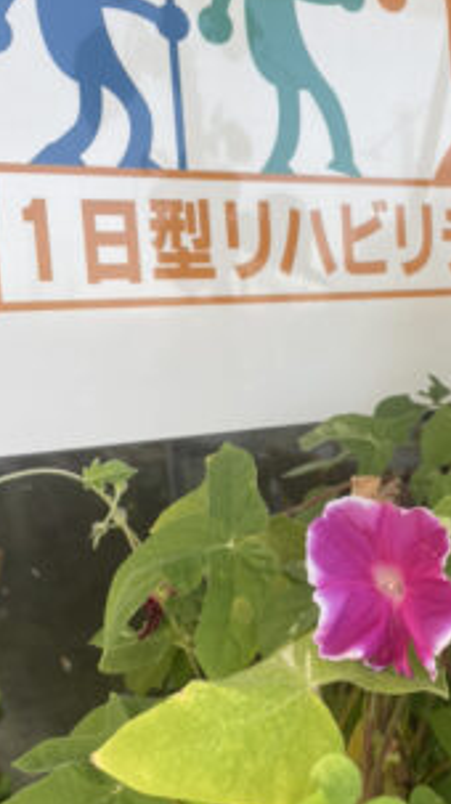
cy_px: 419
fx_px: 937
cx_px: 373
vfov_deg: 46.4
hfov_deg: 26.5
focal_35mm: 44
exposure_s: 1/596
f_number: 1.6
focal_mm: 4.2
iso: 32
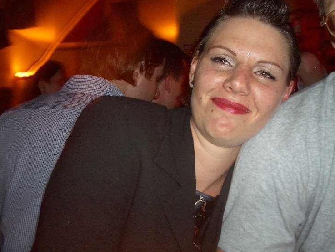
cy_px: 124
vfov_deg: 37.7
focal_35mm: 38
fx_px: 368
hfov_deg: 48.9
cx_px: 177
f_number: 2.6
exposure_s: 4
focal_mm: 5.8
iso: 100
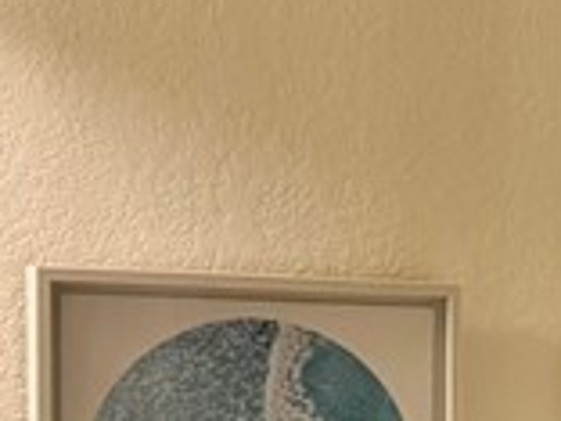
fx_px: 2561
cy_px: 554
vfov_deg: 9.2
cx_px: 1118
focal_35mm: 158
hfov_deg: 11.3
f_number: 1.78
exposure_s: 1/120
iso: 200
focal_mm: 6.76
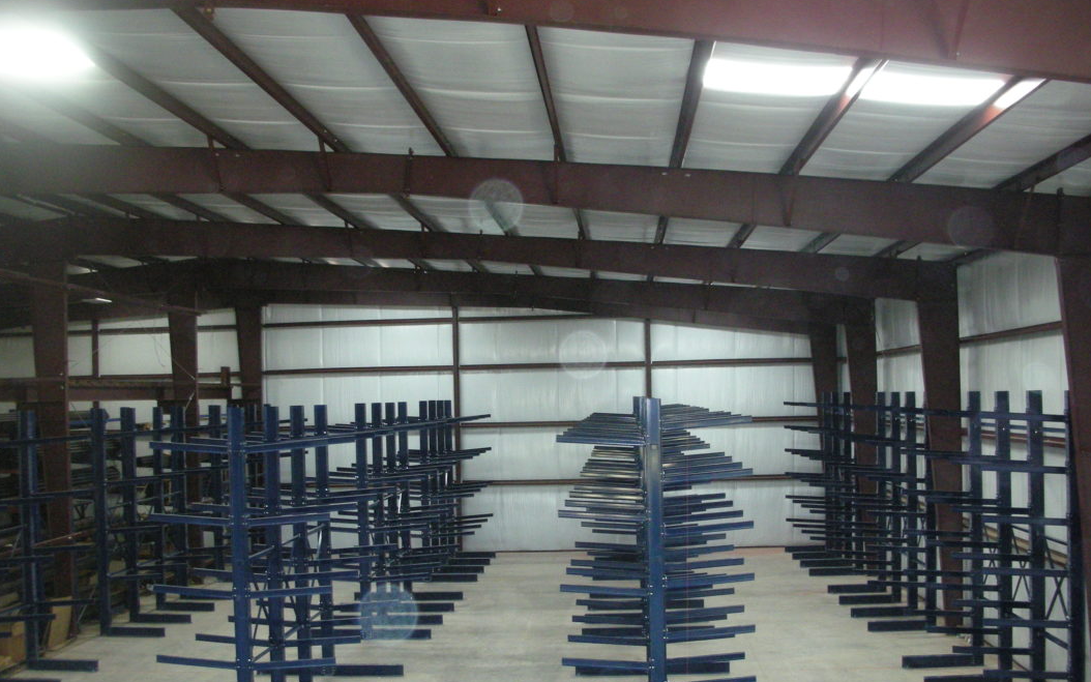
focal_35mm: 38
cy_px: 387
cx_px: 538
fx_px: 1130
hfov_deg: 51.5
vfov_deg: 33.5
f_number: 2.8
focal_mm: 5.8
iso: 311
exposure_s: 1/60
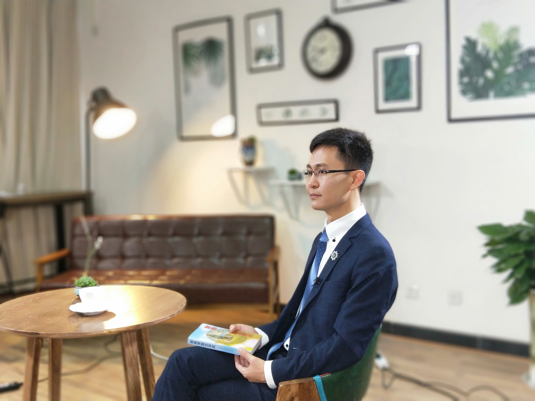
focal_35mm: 25
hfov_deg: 69.4
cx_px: 268
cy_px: 200
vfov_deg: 54.9
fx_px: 386
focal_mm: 4.27
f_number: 1.7
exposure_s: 1/50
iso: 80
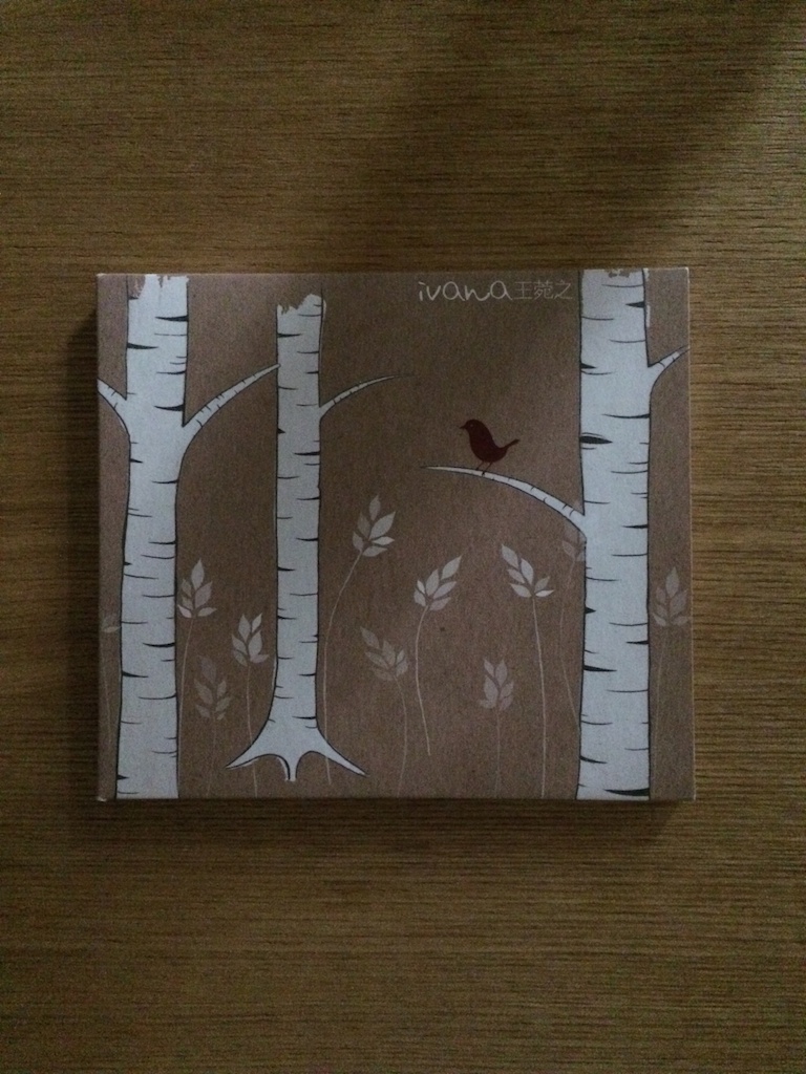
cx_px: 403
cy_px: 537
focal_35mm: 30
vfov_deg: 60.0
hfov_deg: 46.8
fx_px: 931
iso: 1000
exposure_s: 1/15
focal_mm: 4.12
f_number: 2.2
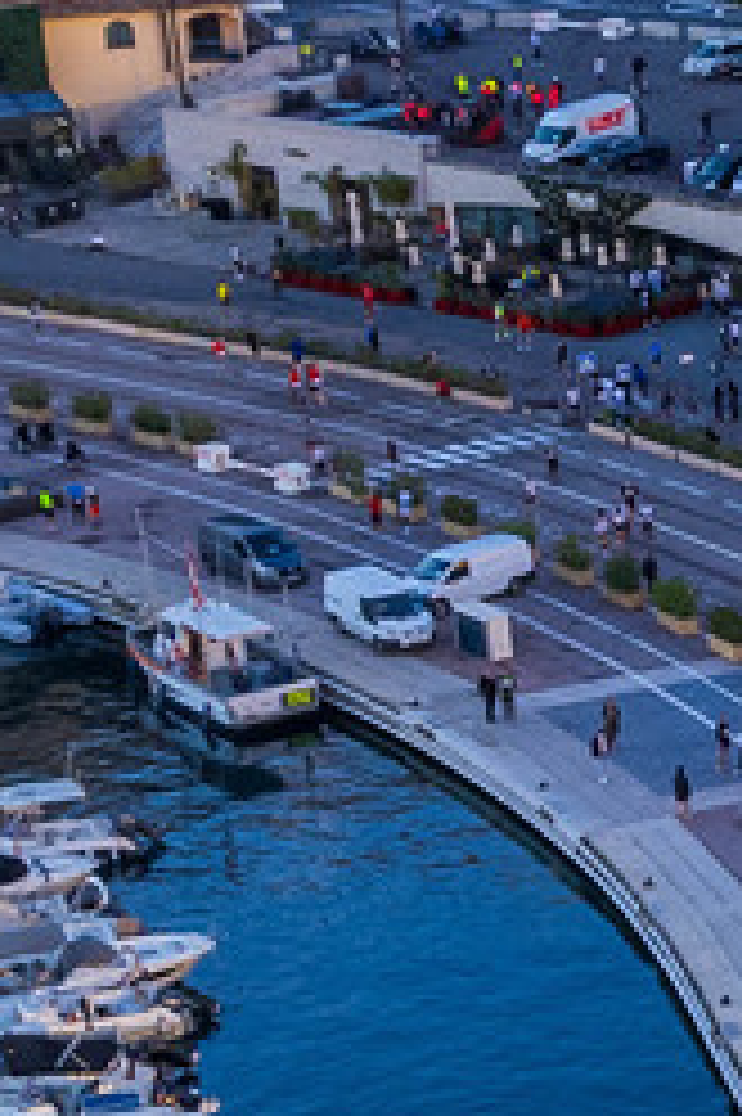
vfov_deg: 14.4
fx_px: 4396
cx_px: 1934
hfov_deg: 8.6
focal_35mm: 142
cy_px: 914
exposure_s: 1/20
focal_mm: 8.4
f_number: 2.8
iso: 100
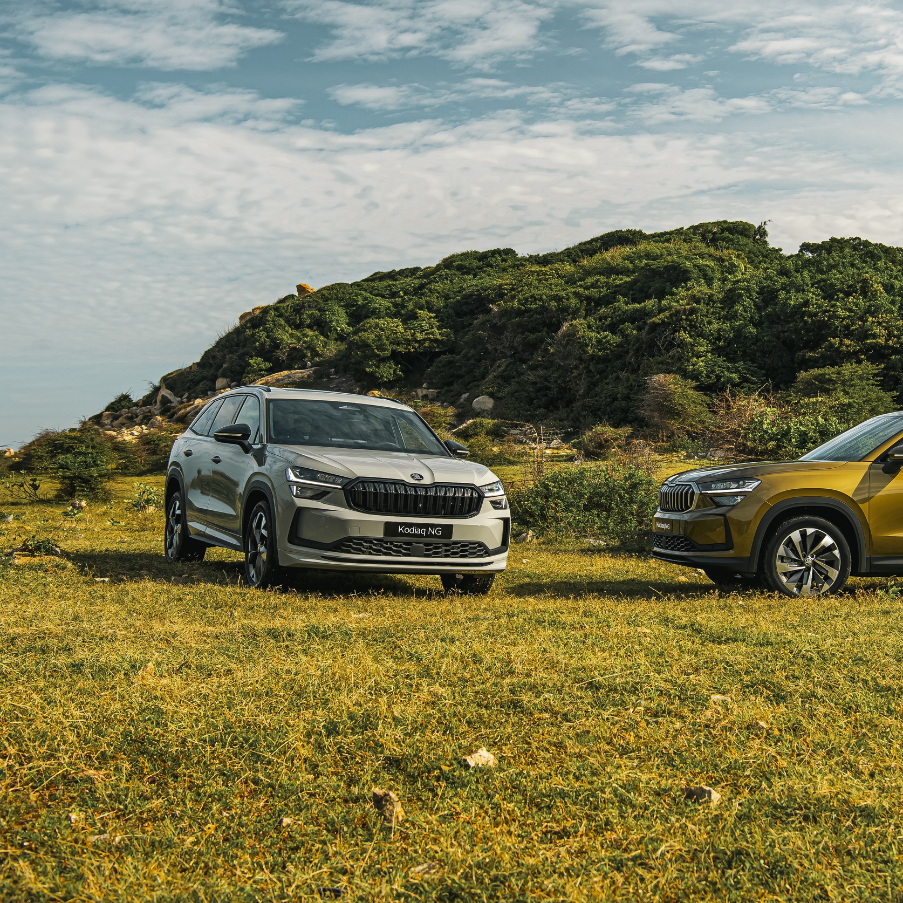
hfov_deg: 32.2
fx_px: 1535
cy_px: 444
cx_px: 682
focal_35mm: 52
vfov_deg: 32.8
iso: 200
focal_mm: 40
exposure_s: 1/200
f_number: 7.1
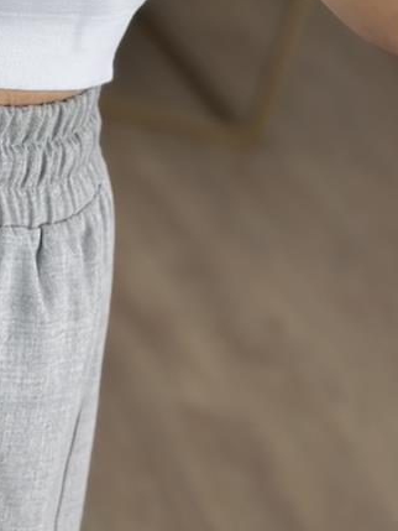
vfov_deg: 10.4
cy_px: -420
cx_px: -176
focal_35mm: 179
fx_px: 2743
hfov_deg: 8.1
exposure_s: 1/202
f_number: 1.78
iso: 80
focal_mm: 6.86
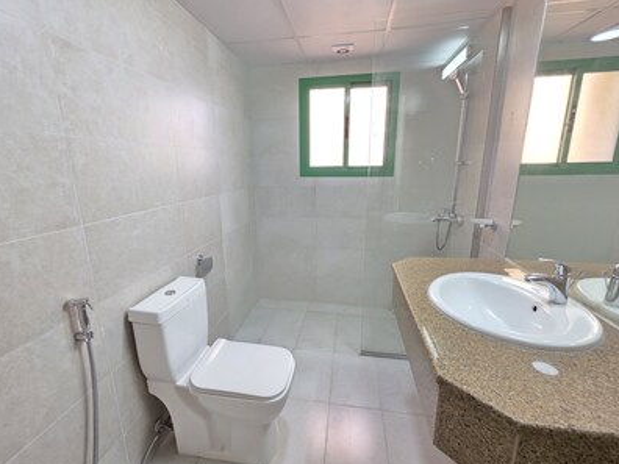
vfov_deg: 81.7
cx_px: 301
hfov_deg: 98.1
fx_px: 268
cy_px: 240
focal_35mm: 15
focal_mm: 2.2
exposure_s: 1/100
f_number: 1.9
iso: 160
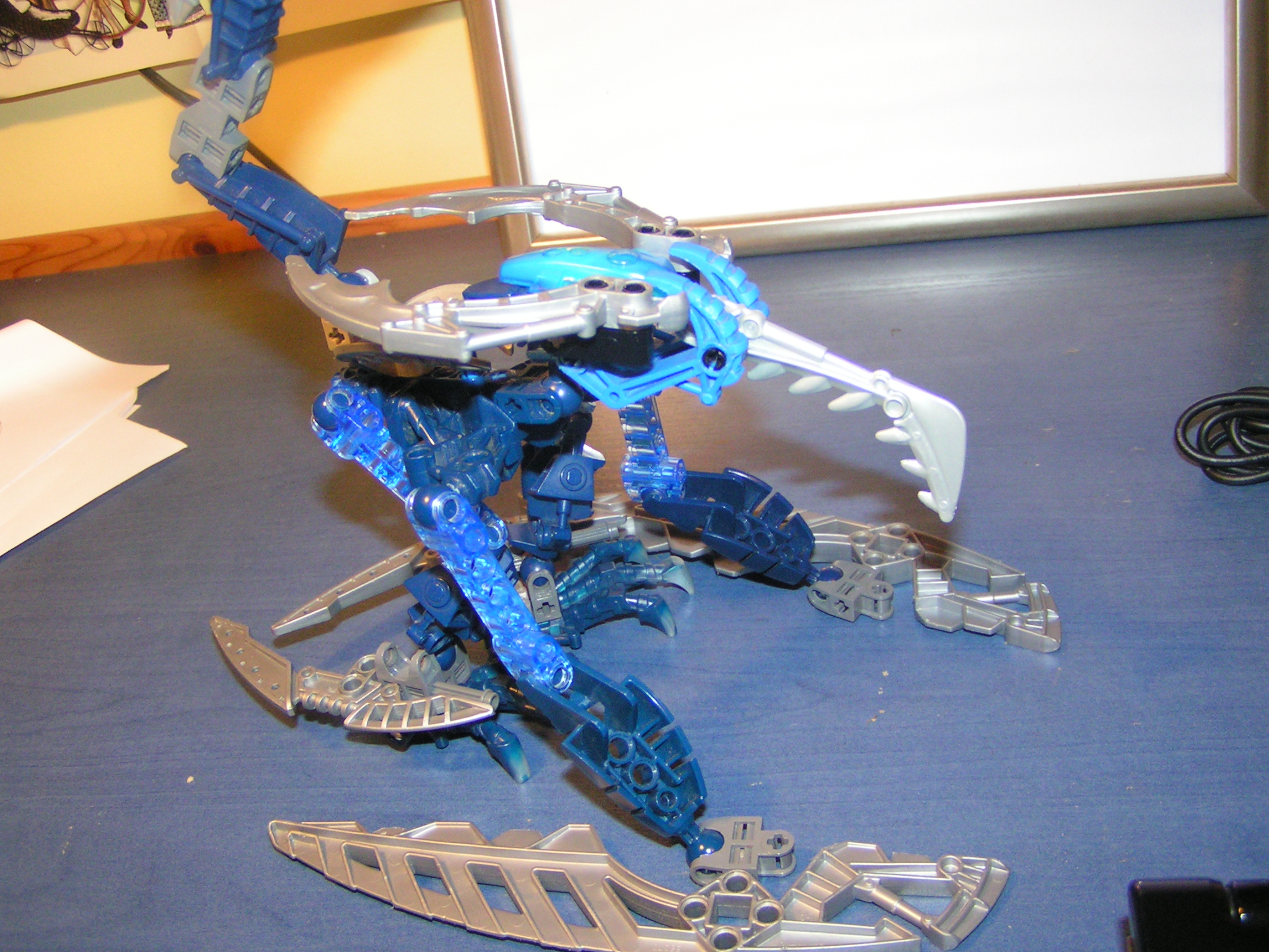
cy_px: 476
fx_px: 1393
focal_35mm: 38
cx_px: 634
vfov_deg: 37.7
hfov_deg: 49.0
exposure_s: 1/40
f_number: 2.8
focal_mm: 5.8
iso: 200
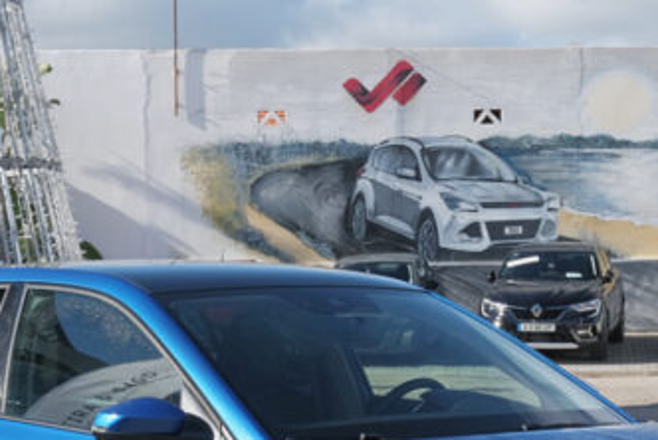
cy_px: 518
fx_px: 2085
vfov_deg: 11.8
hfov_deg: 17.9
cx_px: 327
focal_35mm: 114
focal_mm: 24.9
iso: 160
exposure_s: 1/180
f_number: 9
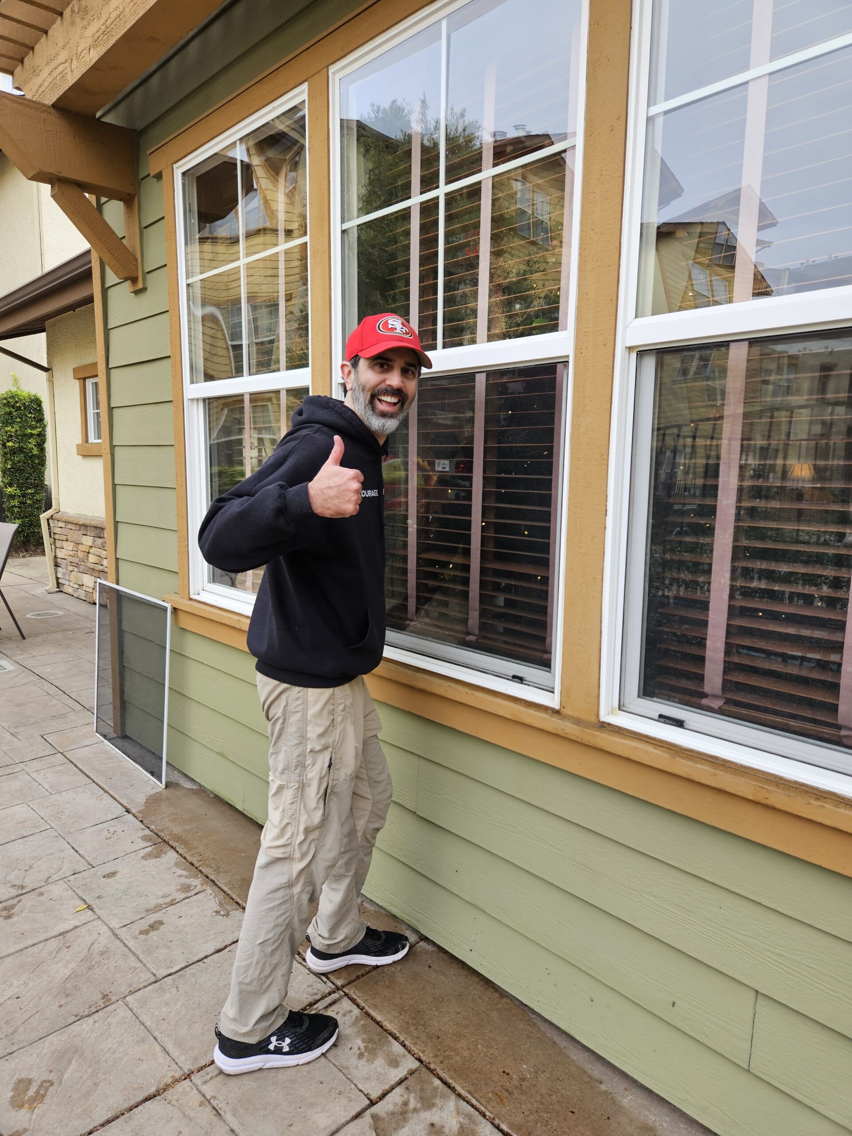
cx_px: 426
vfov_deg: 73.9
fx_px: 755
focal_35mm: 23
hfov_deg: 58.9
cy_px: 568
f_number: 1.8
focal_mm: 5.4
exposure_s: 1/417
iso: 40
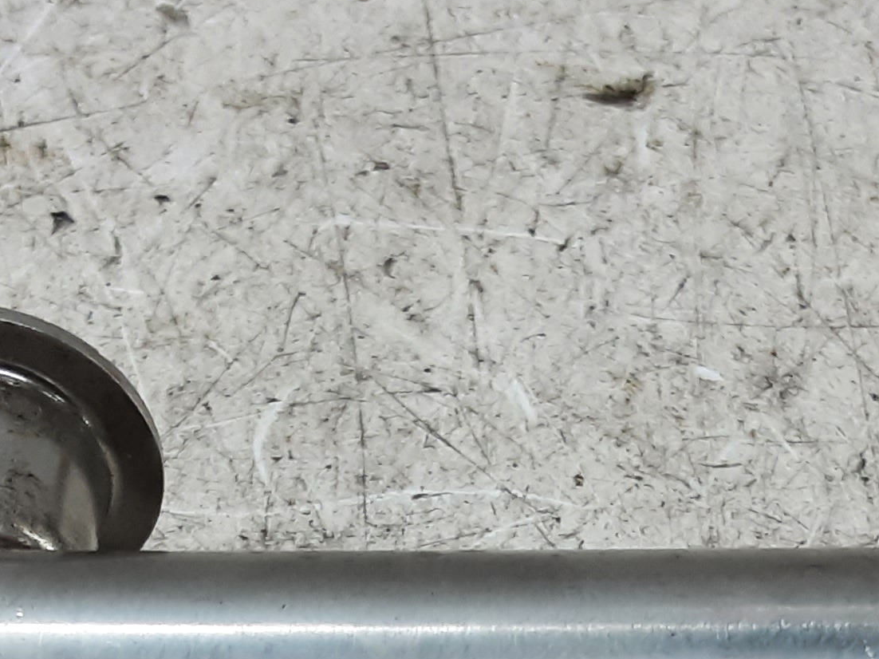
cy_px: 958
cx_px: 459
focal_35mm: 80
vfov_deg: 16.9
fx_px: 2031
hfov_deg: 24.4
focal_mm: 2.91
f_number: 1.9
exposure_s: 1/50
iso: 100
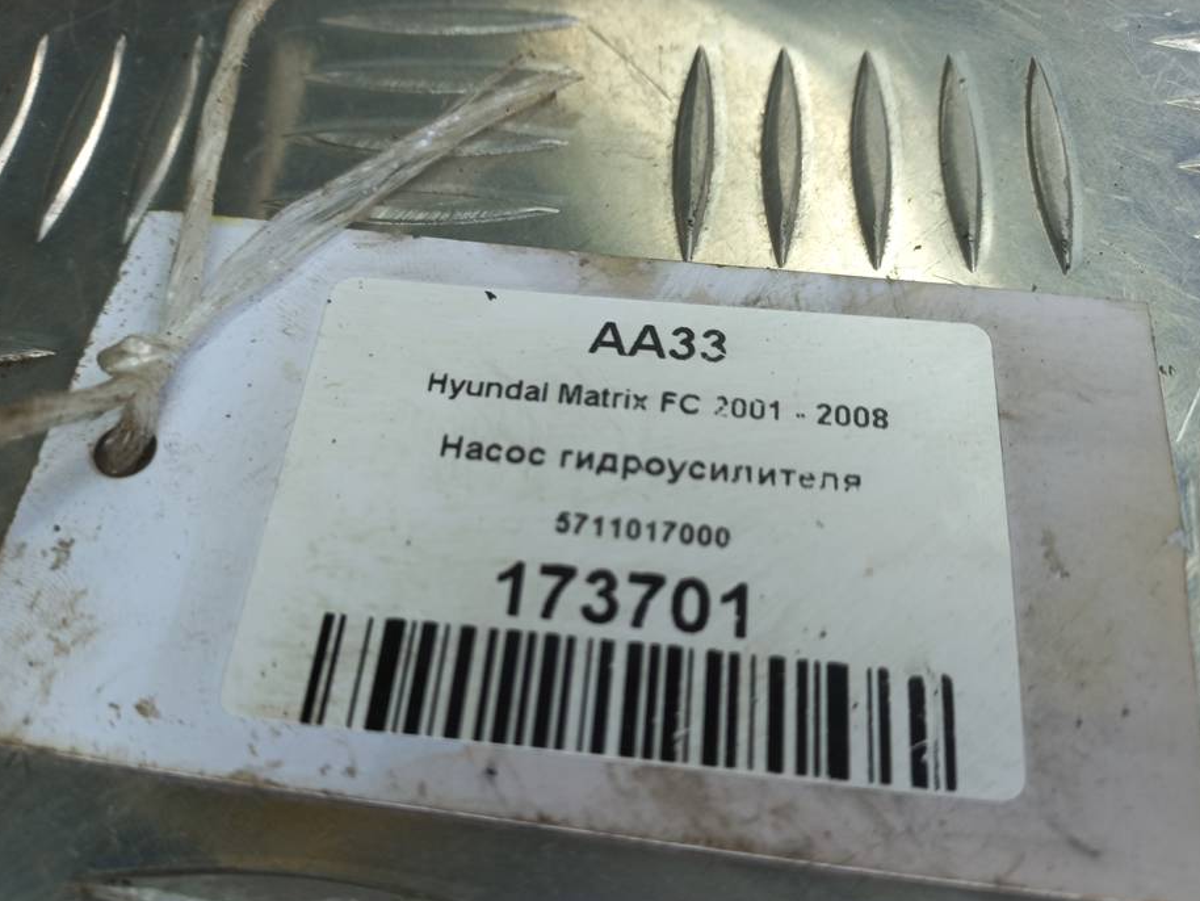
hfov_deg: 63.4
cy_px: 494
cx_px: 579
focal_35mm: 28
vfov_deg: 49.7
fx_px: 971
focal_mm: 4.6
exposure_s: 1/50
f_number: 1.8
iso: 32
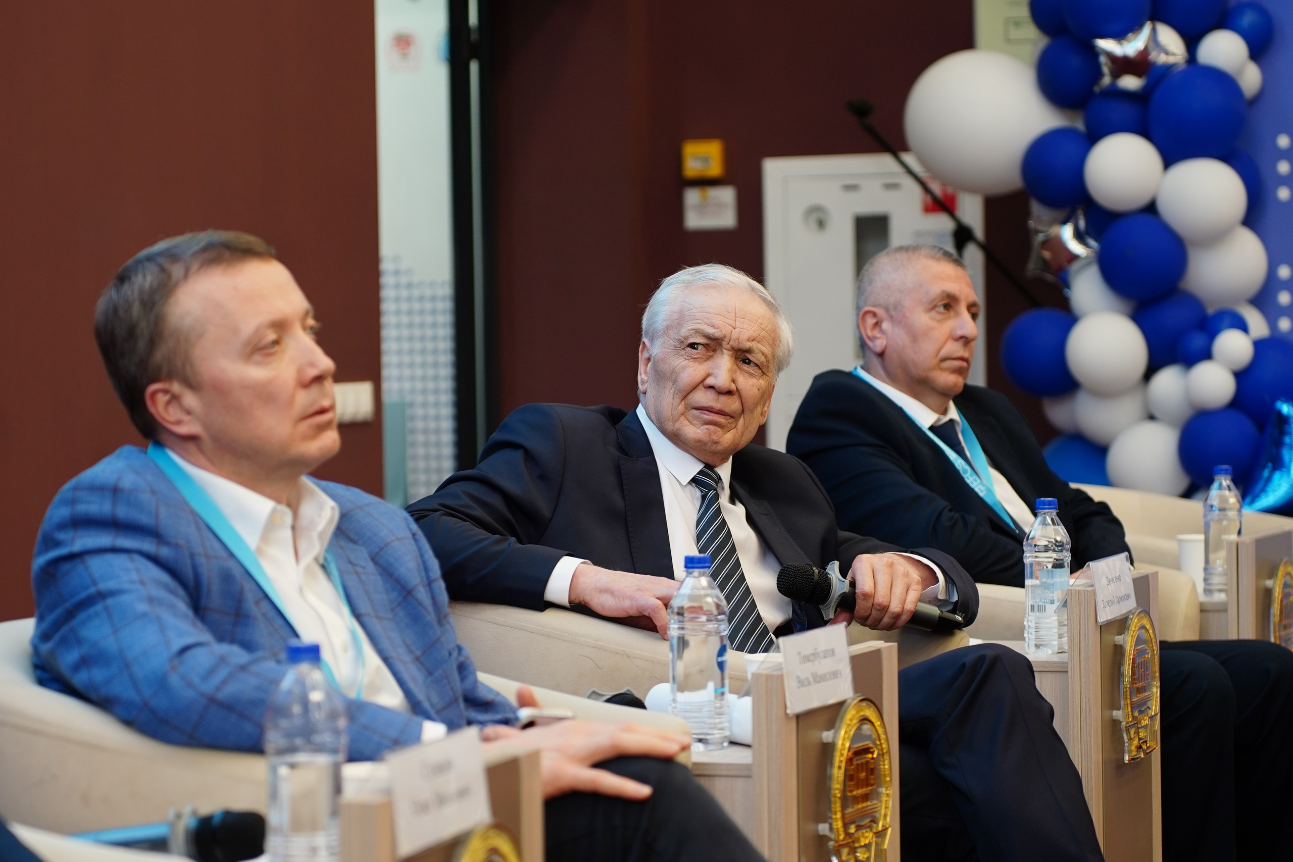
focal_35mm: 112
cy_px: 431
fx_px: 4023
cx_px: 646
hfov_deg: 18.3
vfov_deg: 12.2
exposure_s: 1/100
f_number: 2.8
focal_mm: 75
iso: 250
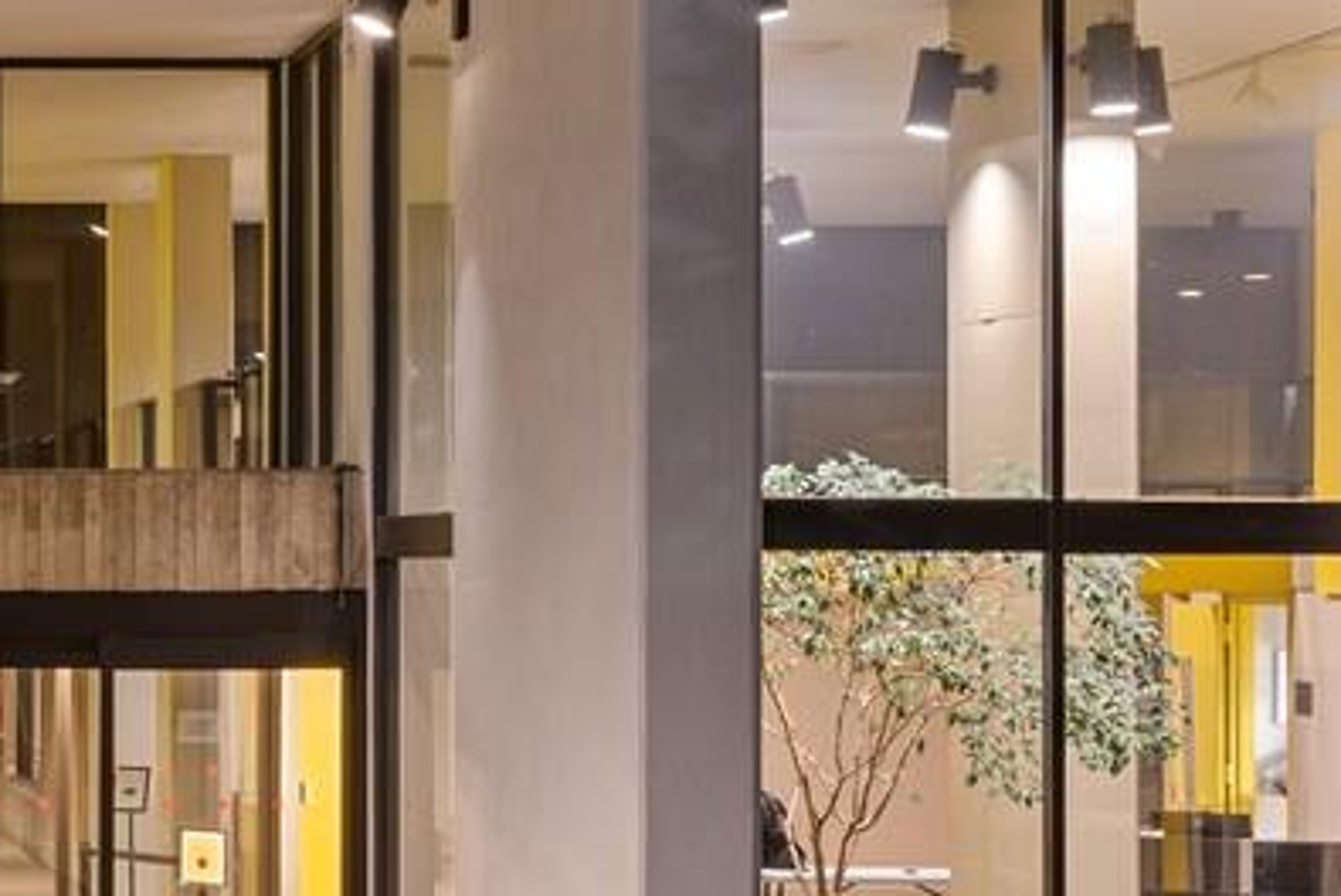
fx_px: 4100
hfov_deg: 17.9
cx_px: -119
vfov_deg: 12.1
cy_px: -231
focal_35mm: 110
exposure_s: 25
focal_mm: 29
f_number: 16
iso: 200
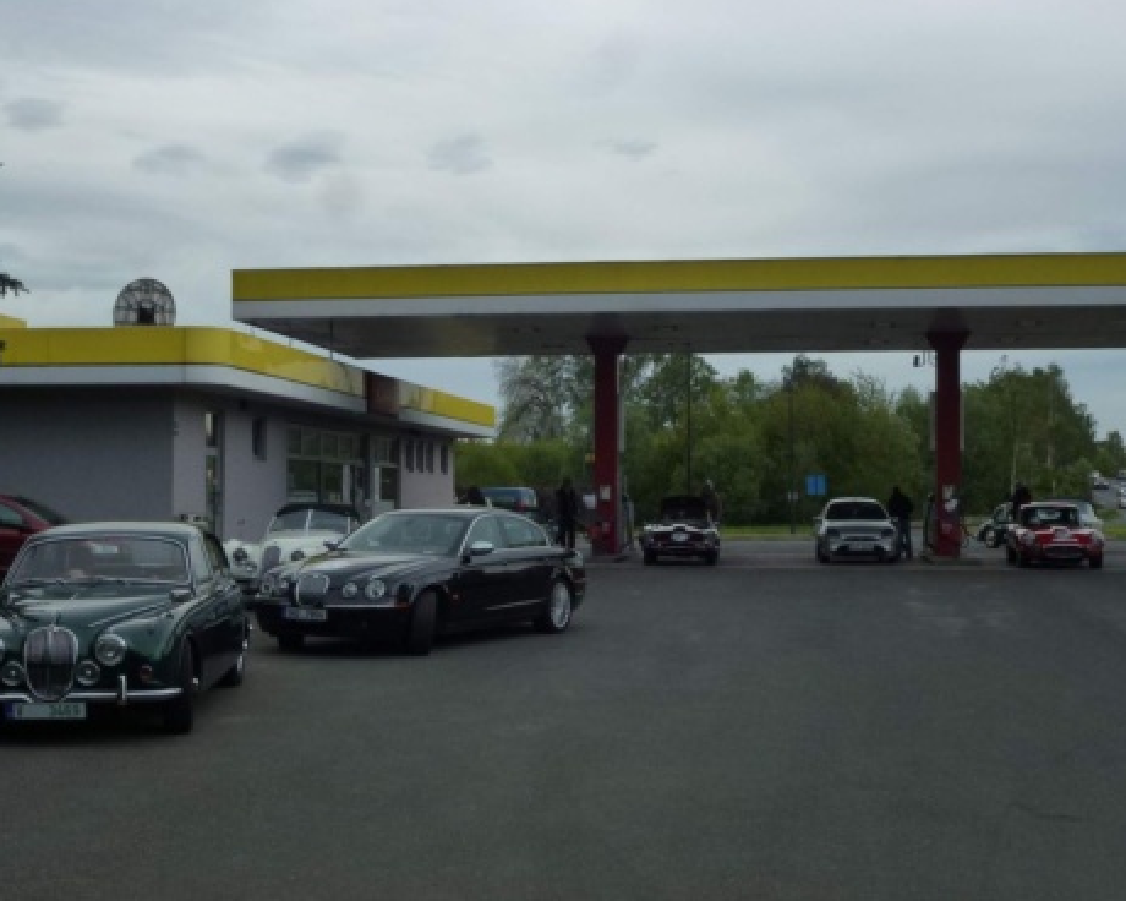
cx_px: 531
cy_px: 444
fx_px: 1733
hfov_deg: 36.0
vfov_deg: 29.1
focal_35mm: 52
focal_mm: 8.7
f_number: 4.1
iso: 160
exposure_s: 1/640
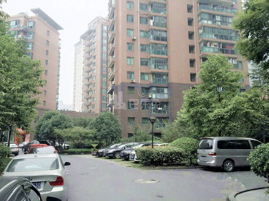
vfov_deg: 48.2
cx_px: 134
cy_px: 100
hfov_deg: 61.7
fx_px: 225
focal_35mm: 29
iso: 32
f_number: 2.2
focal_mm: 4.15
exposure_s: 1/860
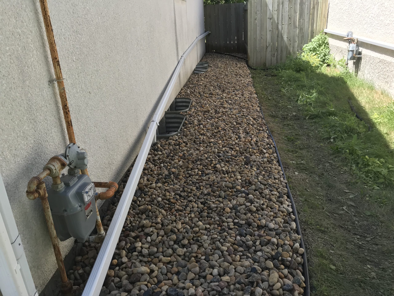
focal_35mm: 28
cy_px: 148
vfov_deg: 49.7
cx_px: 197
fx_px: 319
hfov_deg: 63.4
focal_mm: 3.99
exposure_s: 1/591
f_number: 1.8
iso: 20
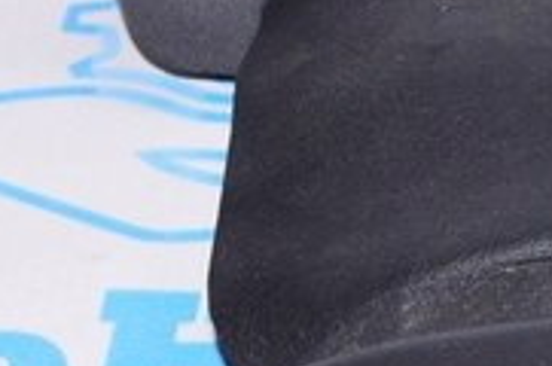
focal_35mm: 238
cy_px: 224
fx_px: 3643
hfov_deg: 8.4
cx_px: 921
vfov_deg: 5.8
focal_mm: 28
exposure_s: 1/200
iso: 1600
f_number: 8
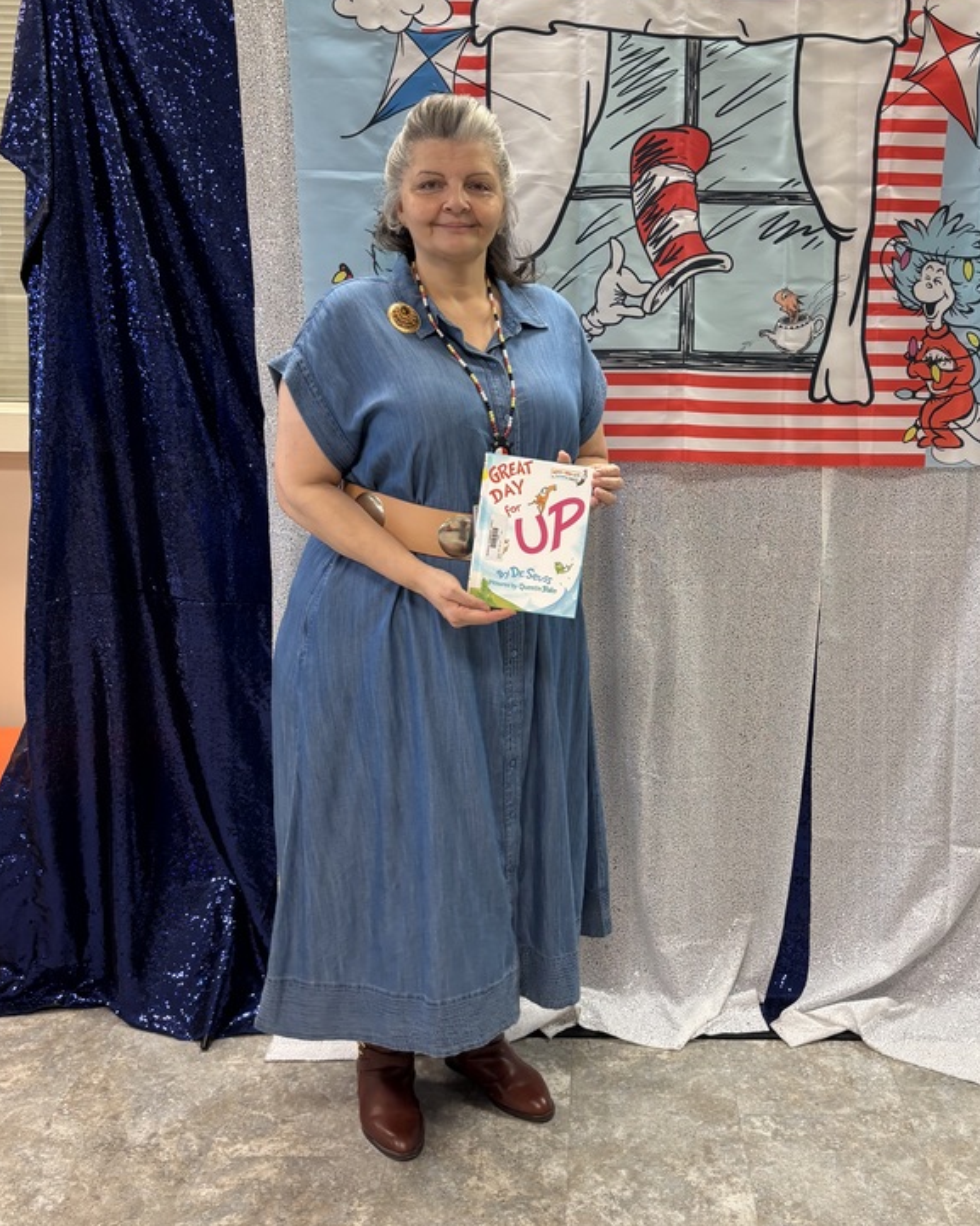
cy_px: 577
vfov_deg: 50.3
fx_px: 1306
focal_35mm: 36
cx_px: 593
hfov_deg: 40.9
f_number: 1.6
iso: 125
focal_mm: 5.96
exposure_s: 1/60
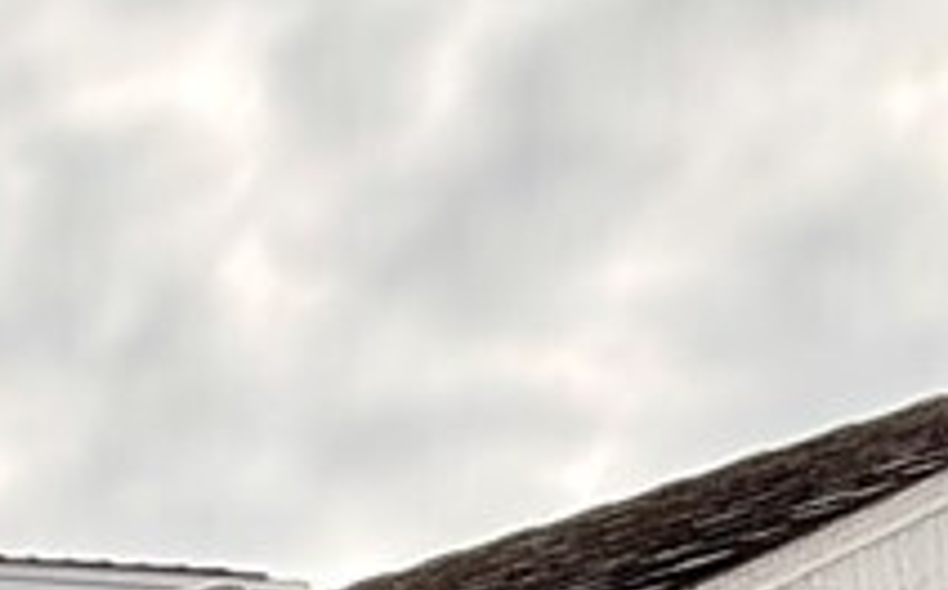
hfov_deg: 17.1
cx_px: -411
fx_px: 2891
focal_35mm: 112
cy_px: 2074
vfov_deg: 8.5
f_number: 2.2
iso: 50
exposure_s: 1/625
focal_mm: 2.22
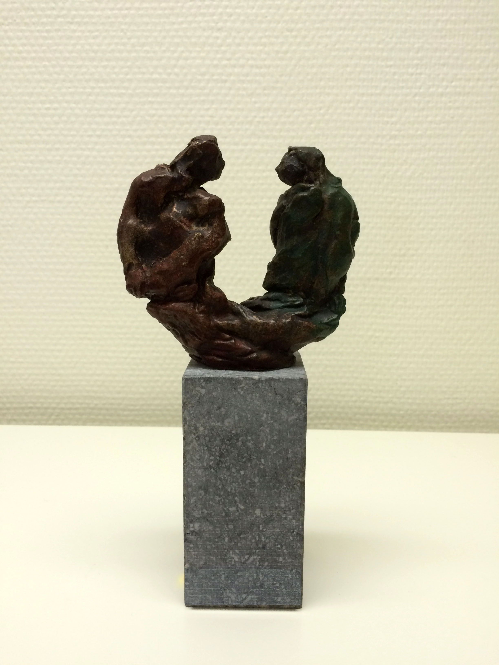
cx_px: 250
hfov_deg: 48.2
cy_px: 332
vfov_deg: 61.7
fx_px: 557
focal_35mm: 29
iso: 50
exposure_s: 1/33
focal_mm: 4.15
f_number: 2.2
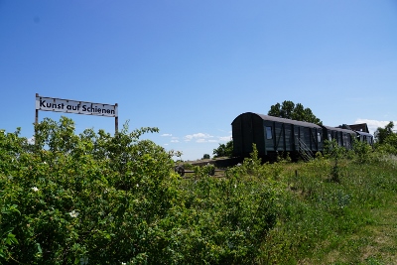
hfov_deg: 67.4
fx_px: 298
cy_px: 132
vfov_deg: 48.0
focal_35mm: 27
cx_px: 198
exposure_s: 1/250
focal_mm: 18
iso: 100
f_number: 10
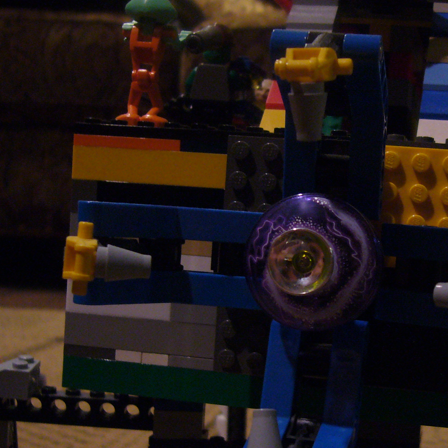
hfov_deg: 27.0
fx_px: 922
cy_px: 272
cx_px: 322
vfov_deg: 27.2
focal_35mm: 63
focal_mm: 5.8
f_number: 2.8
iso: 200
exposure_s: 1/8
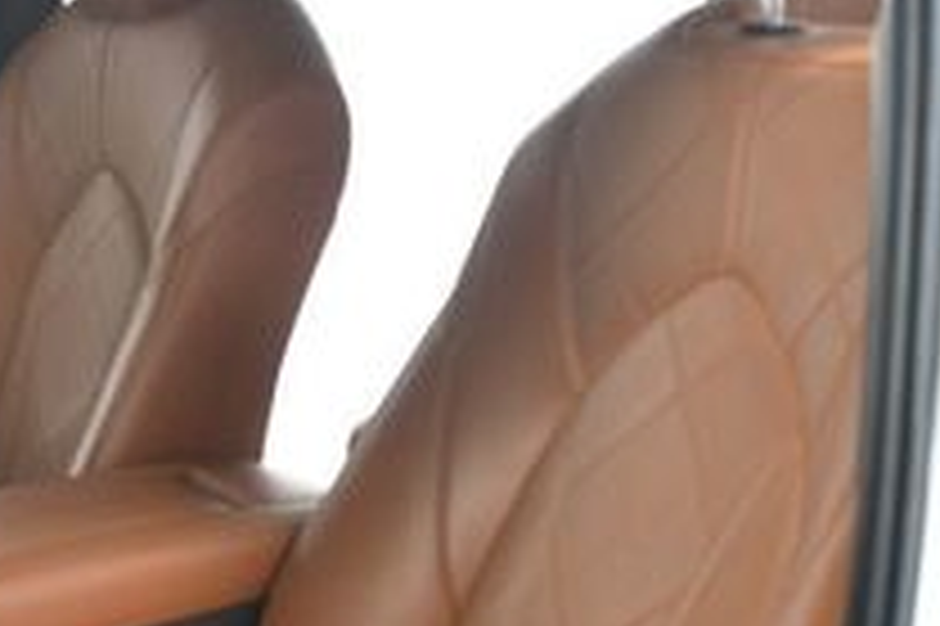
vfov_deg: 14.7
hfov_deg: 22.1
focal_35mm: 92
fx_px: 2400
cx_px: 364
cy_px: 558
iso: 100
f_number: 5
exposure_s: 1/160
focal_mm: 20
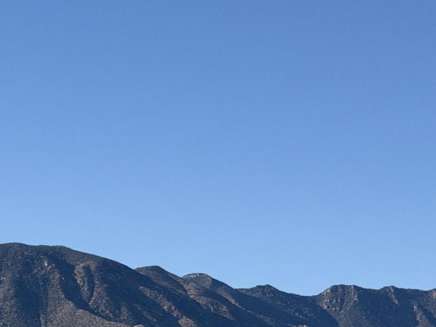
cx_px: -119
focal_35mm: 153
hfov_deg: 12.5
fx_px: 1927
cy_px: 391
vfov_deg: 9.6
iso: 80
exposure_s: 1/7143
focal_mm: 6.76
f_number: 1.78
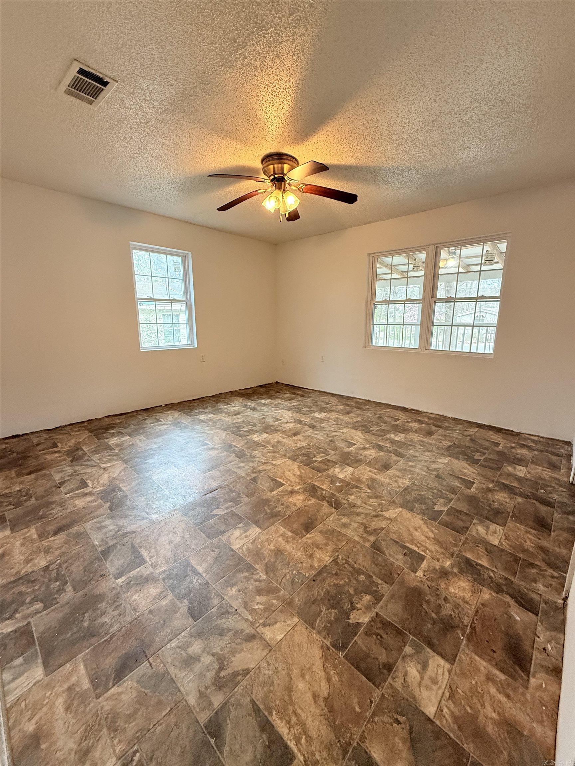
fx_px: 310
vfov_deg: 102.1
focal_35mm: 14
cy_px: 383
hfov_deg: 85.7
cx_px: 288
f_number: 2.2
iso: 640
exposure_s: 1/120
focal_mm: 2.22
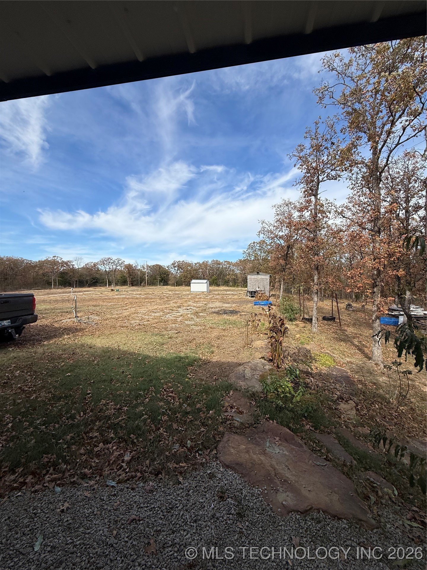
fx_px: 230
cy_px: 285
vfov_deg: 102.1
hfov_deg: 85.7
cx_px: 214
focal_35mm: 14
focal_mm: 2.22
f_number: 2.2
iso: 50
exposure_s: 1/2092
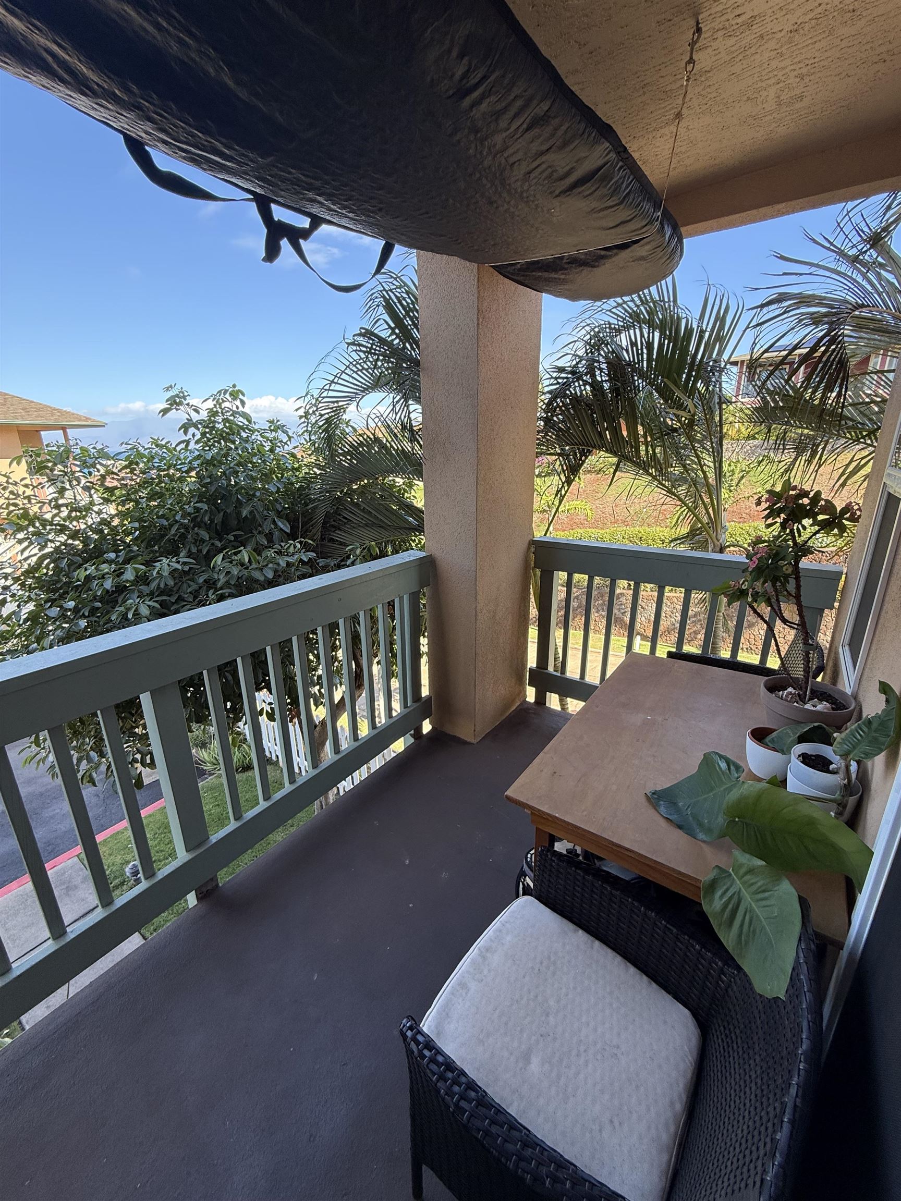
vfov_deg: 102.1
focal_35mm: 14
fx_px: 486
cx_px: 450
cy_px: 600
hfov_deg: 85.7
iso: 64
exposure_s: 1/197
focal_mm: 2.22
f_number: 2.2
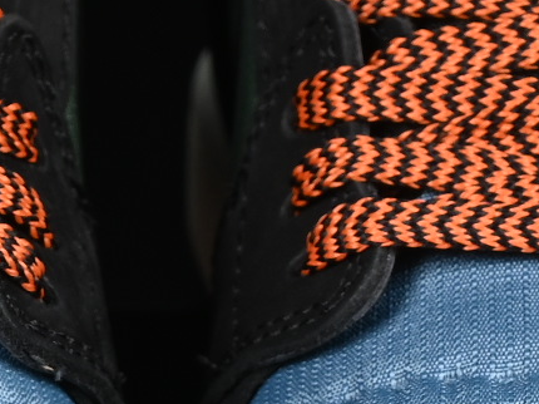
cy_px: 379
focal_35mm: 467
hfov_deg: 4.2
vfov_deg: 3.2
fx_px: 7268
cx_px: 140
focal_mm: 50
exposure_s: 1/60
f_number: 6.3
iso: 160
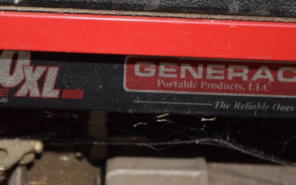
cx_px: 105
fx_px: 1217
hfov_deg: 13.8
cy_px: 64
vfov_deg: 8.7
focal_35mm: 151
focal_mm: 55
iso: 800
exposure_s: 1/100
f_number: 5.6
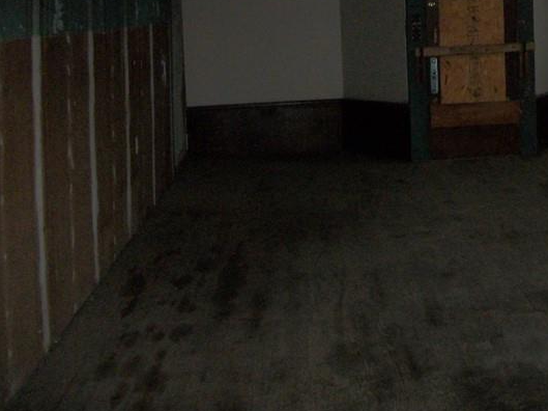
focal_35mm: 62
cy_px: 35
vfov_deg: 23.0
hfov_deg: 29.9
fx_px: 981
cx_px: 495
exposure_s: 1/30
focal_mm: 5.7
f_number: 2.9
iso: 250
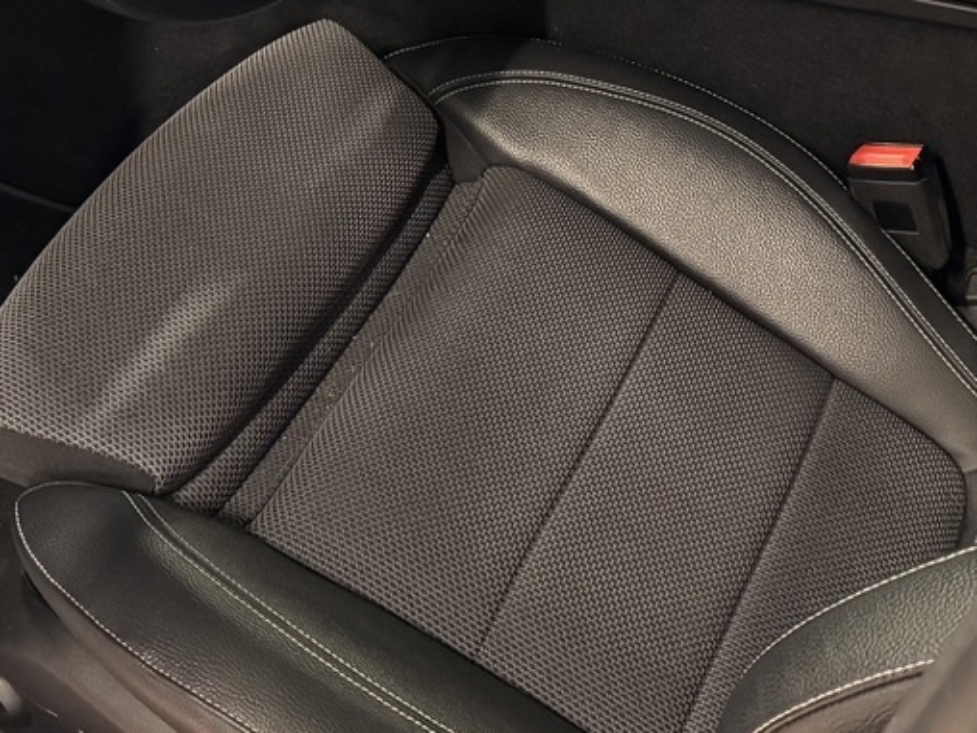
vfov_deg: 19.9
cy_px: -214
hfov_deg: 28.4
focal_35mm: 68
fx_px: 1919
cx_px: 358
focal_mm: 6.76
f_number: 1.78
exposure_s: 1/33
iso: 1000
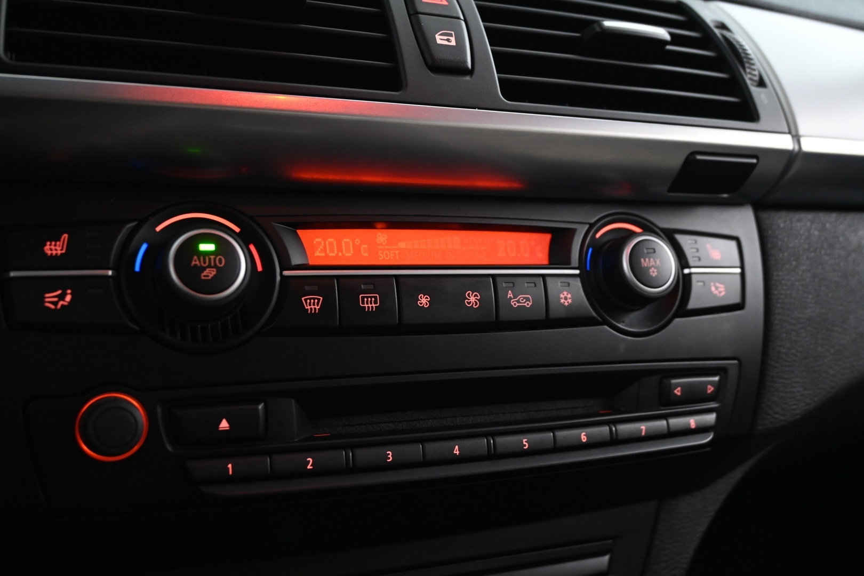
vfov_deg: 39.1
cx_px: 432
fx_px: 810
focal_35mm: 34
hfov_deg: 56.1
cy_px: 288
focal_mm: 22.5
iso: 1600
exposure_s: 1/6
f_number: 4
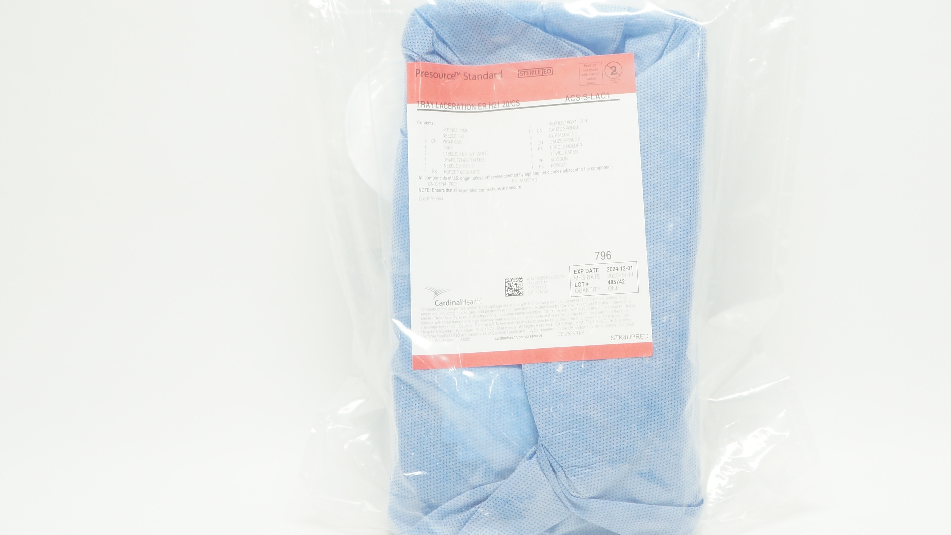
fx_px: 1228
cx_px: 557
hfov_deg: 42.2
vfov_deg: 24.5
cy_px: 222
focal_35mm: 49
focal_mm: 23
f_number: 10
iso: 400
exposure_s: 1/15
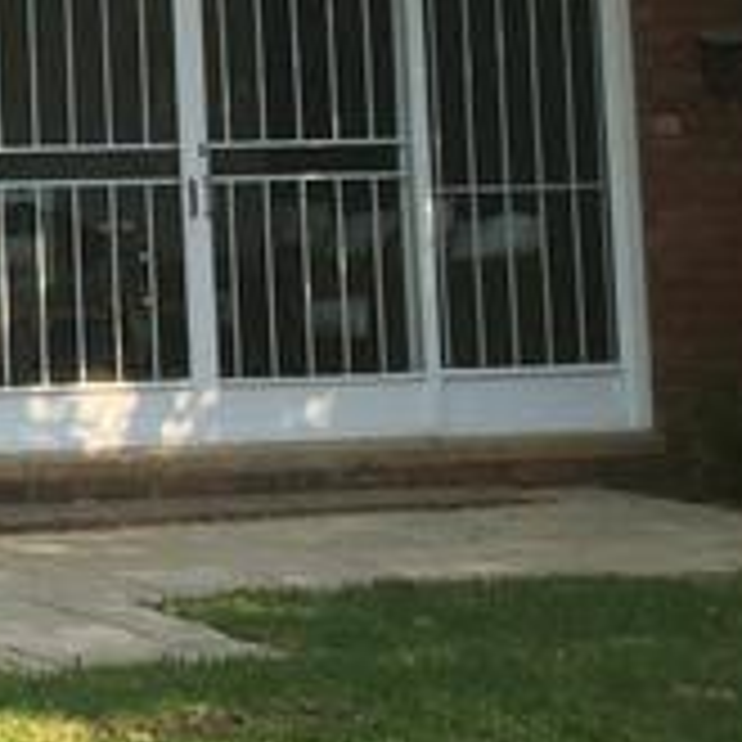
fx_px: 3007
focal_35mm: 124
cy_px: 85
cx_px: -558
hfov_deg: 12.9
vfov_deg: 13.9
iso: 25
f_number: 2.2
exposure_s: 1/855
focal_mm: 4.15
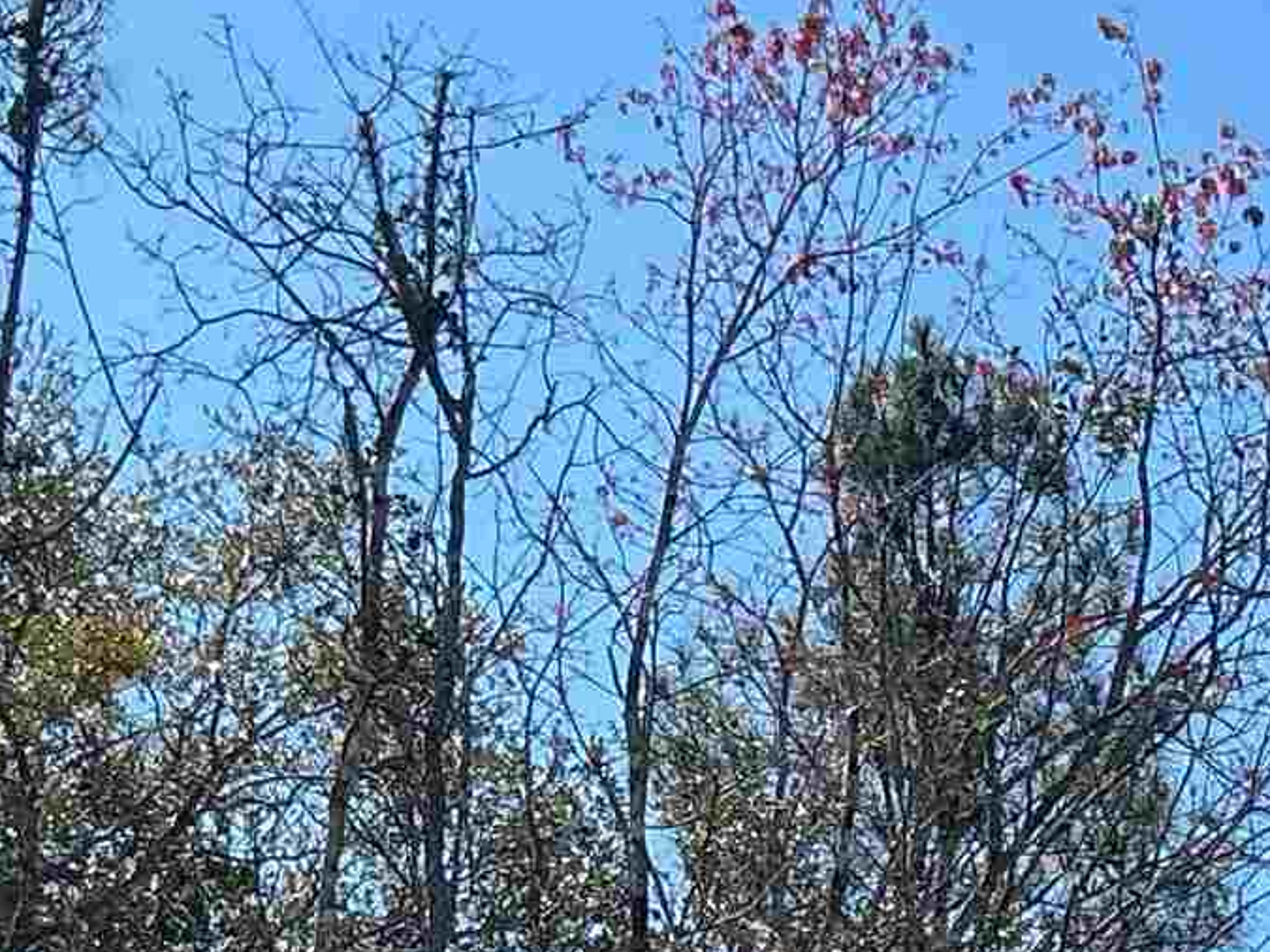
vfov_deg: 10.5
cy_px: 1759
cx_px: 1428
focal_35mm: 132
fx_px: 4842
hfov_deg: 14.6
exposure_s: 1/1577
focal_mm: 3
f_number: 1.8
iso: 25
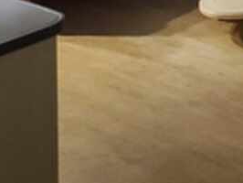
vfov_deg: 10.7
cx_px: 460
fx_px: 878
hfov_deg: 13.8
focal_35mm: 125
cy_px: -206
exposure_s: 1/120
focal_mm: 4.3
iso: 400
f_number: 2.4
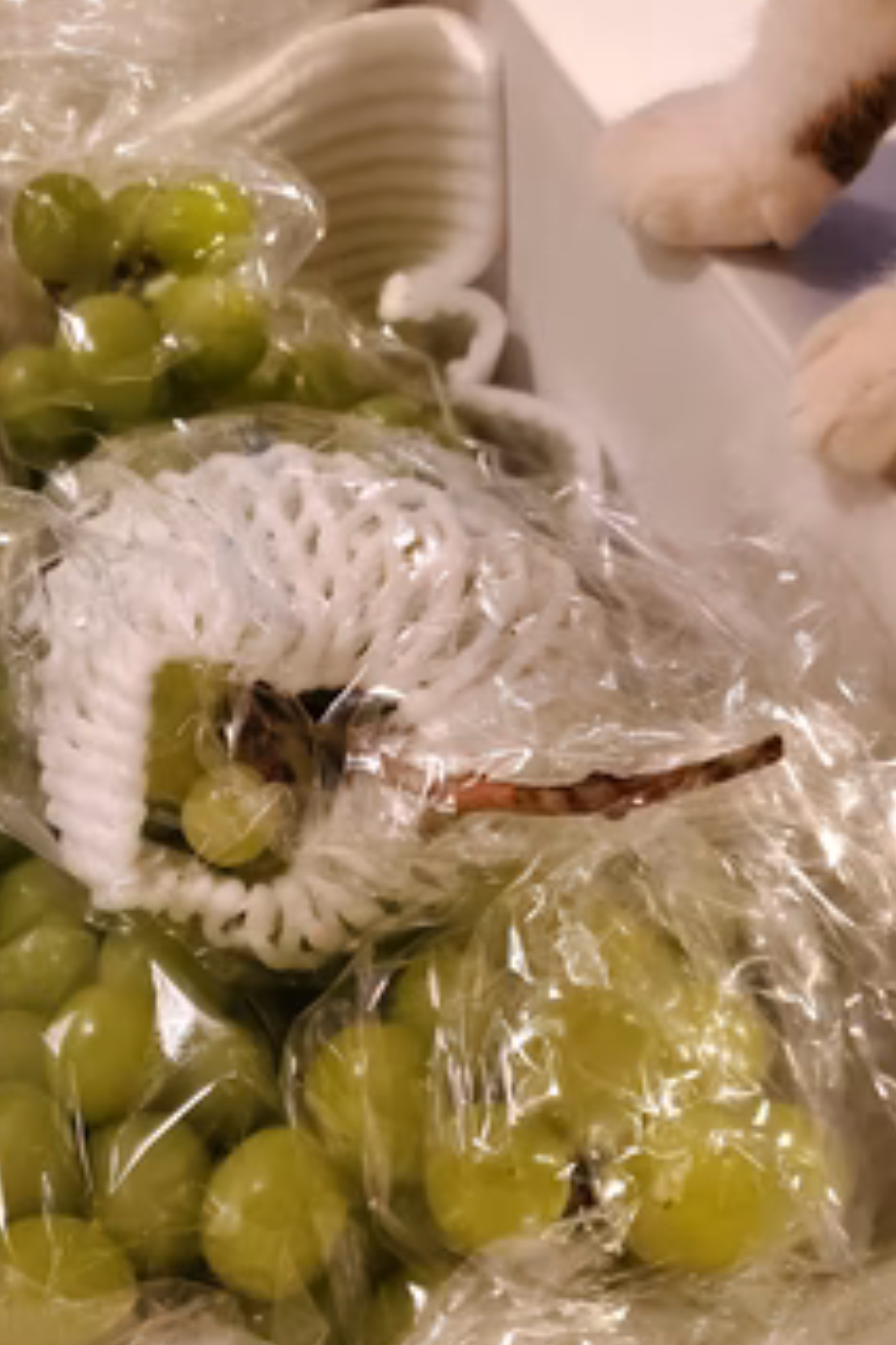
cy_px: 757
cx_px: 270
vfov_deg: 55.6
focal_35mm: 34
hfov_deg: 38.3
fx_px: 1269
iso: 400
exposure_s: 1/50
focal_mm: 4.3
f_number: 1.5
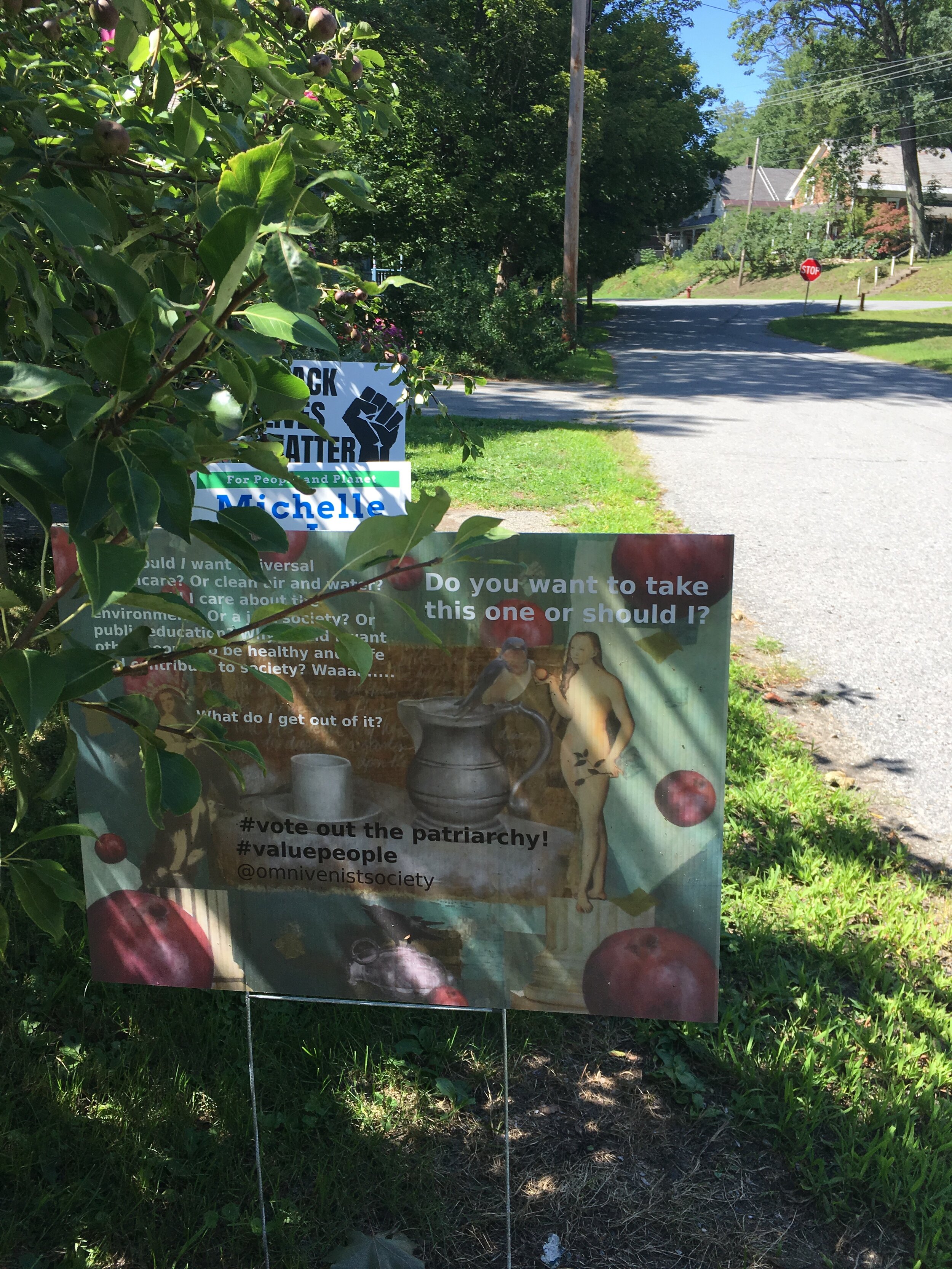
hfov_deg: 48.2
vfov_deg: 61.7
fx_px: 1063
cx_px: 476
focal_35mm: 29
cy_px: 634
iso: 25
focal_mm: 4.15
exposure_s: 1/545
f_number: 2.2
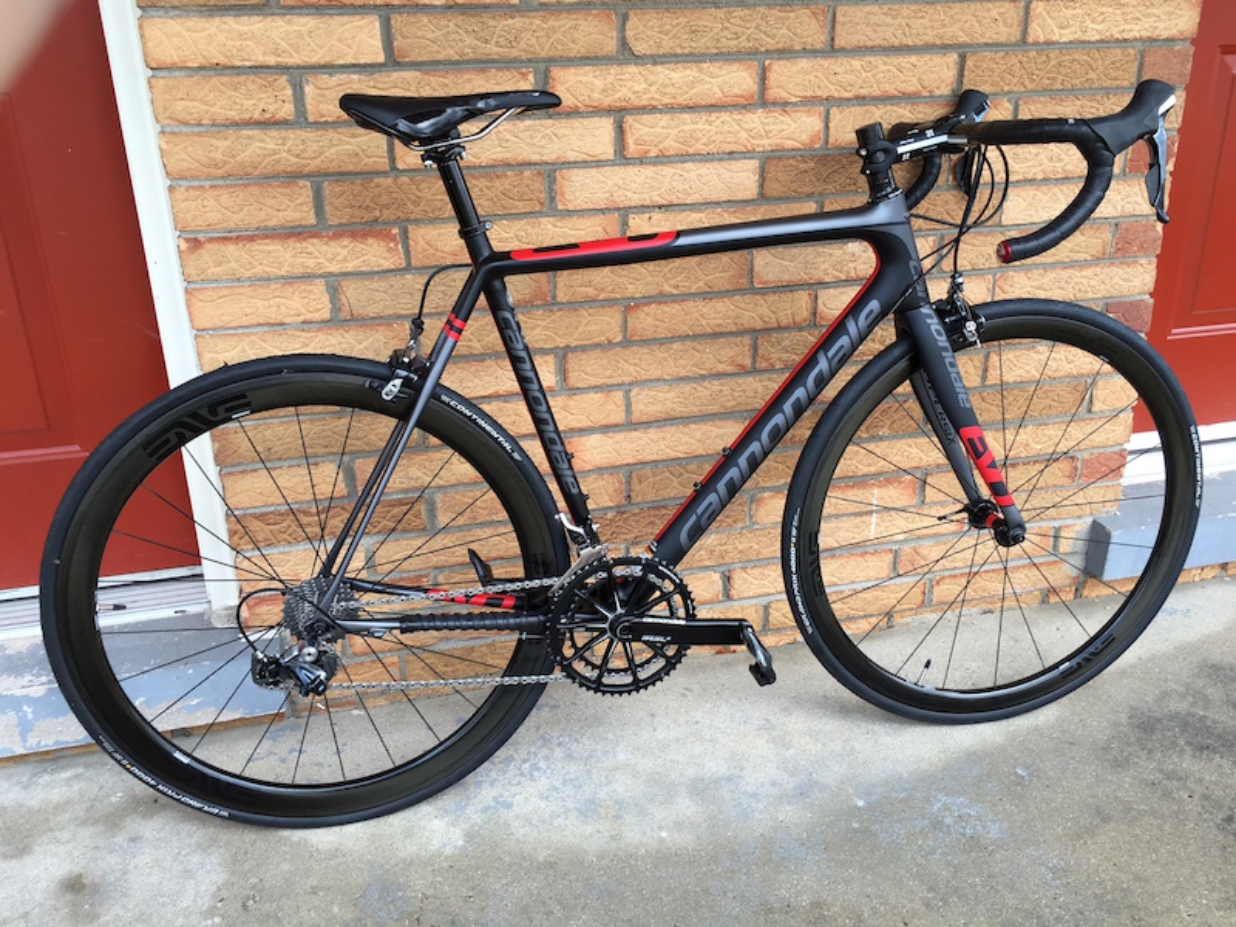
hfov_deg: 61.7
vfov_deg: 48.2
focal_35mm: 29
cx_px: 618
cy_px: 464
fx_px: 1035
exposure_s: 1/120
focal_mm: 4.15
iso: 32
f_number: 2.2
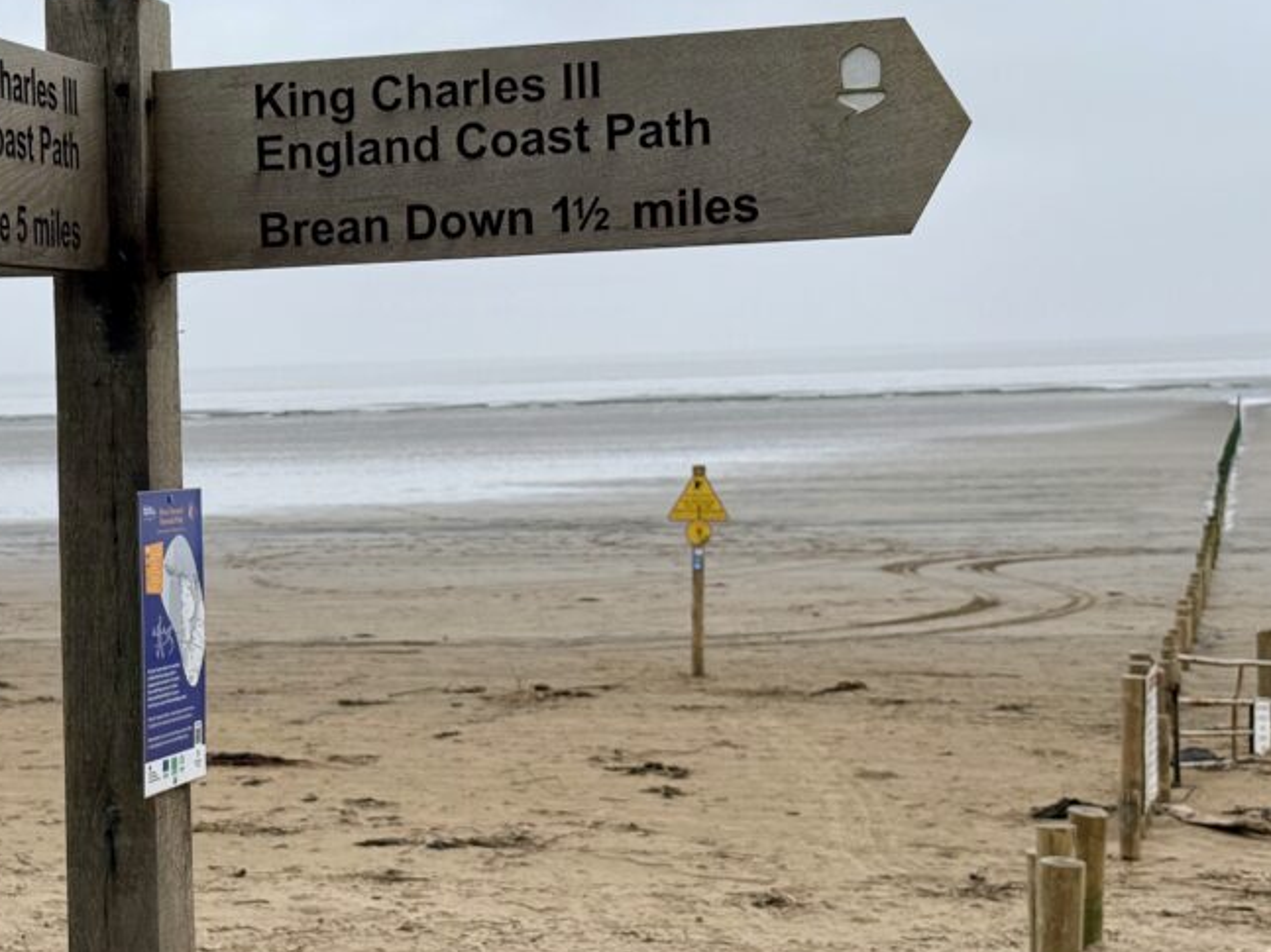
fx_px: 2790
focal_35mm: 76
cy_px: 475
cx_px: 285
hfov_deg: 25.3
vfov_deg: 19.4
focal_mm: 6.76
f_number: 1.78
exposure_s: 1/3096
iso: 100
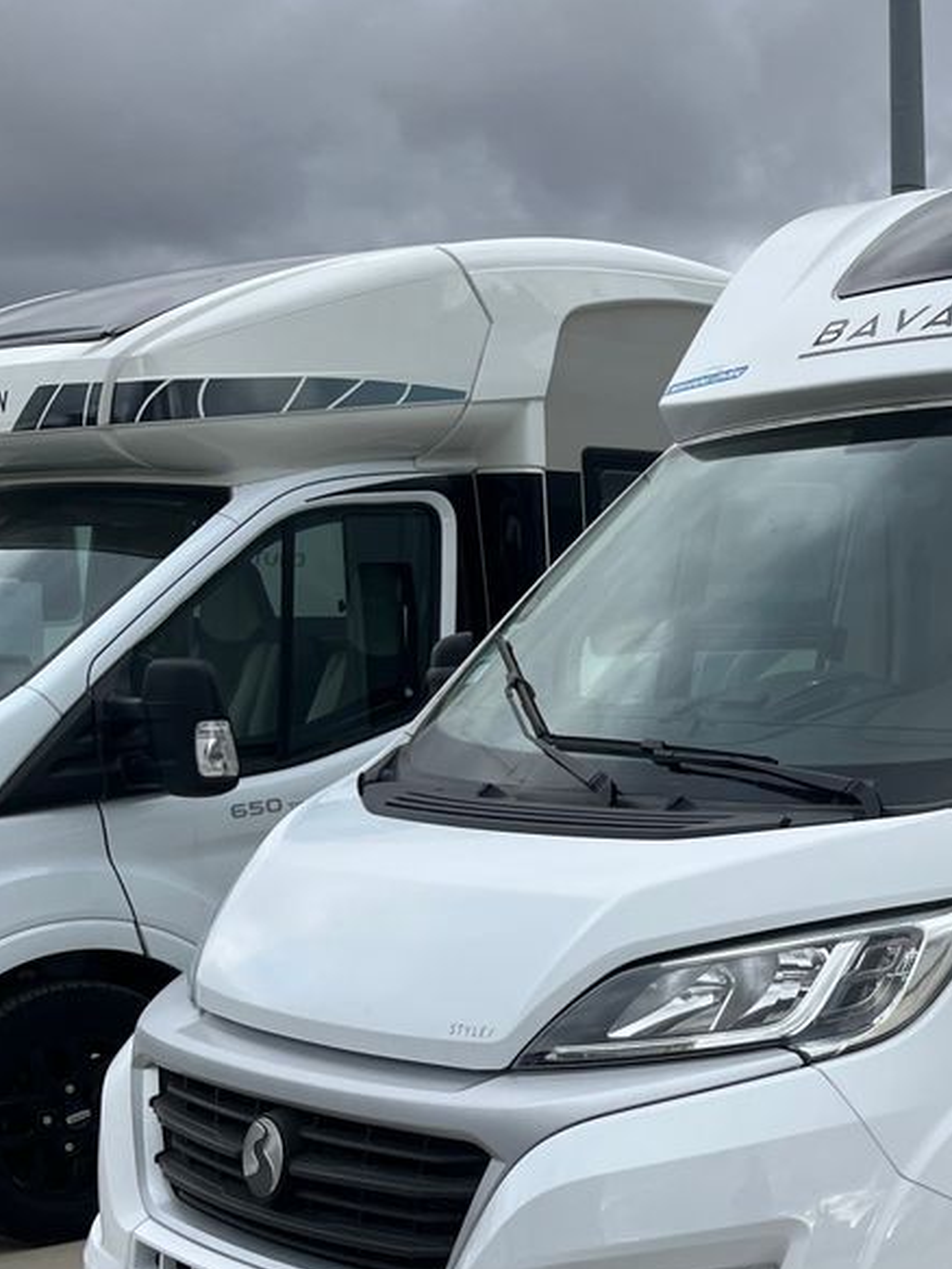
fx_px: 2090
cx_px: 1248
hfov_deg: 22.8
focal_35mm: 57
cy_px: 880
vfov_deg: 33.4
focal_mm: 5.1
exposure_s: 1/1404
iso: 50
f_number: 1.6
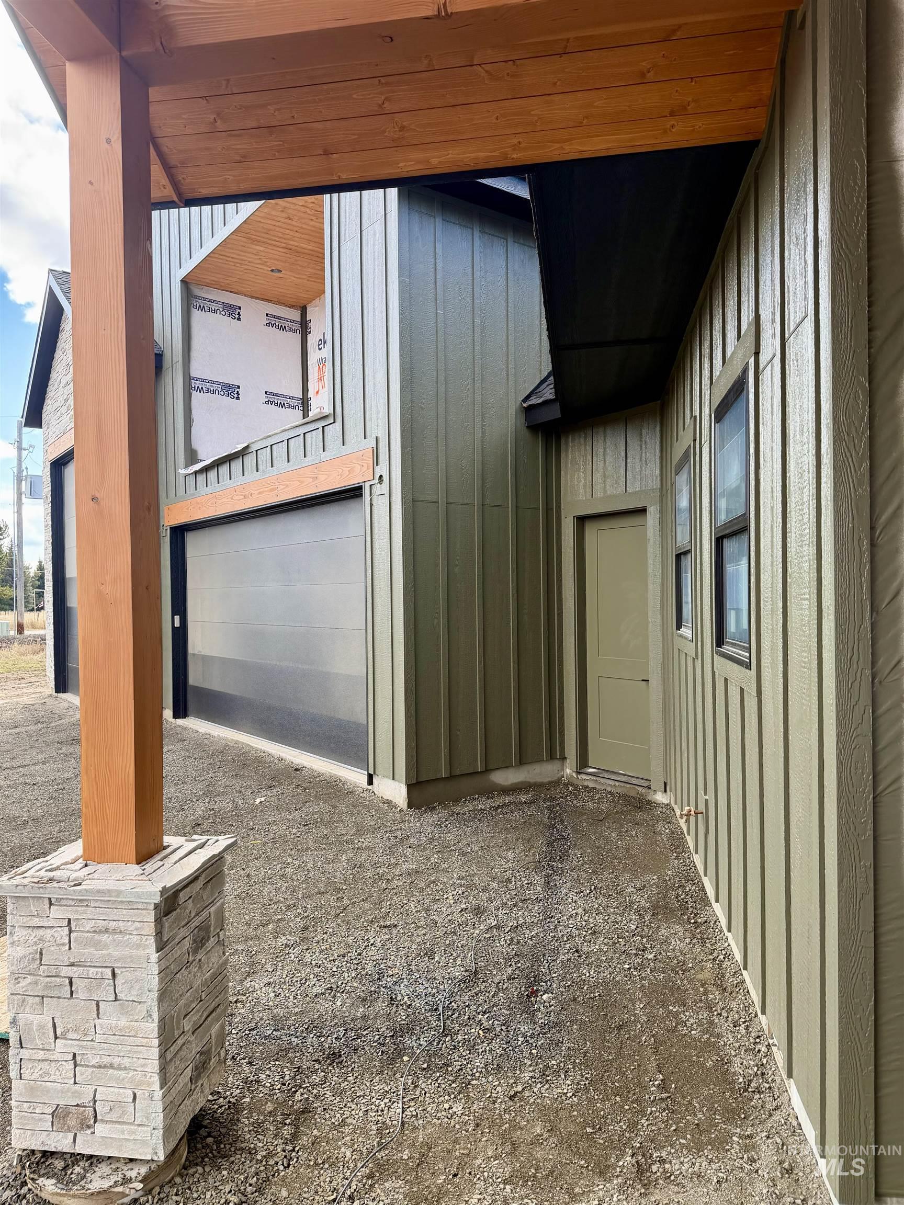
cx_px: 452
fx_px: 836
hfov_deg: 56.8
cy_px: 602
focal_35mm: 24
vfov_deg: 71.6
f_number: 1.78
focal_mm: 6.76
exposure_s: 1/461
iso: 80
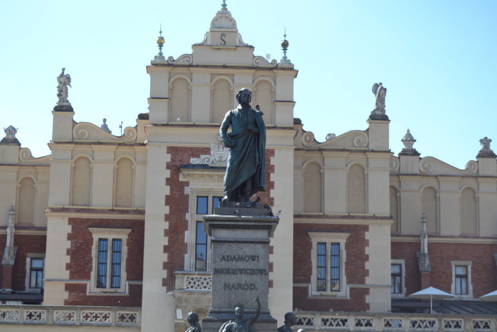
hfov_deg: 24.6
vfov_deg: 16.6
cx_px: 248
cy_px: 166
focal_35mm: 82
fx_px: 1139
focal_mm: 55
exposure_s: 1/160
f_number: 6.3
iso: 100
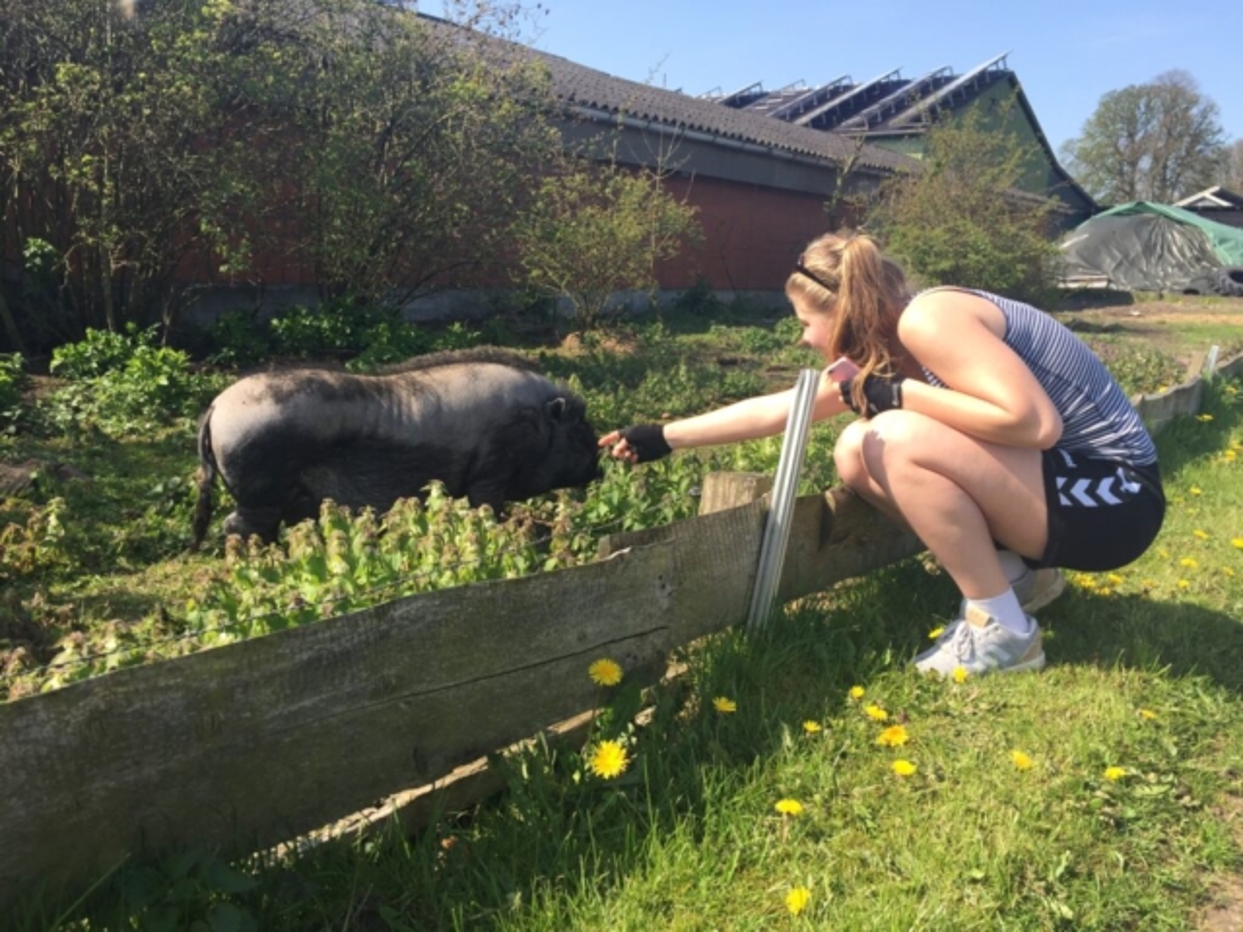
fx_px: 1041
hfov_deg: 61.7
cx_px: 622
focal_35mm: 29
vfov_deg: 48.2
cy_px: 466
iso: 32
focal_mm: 4.15
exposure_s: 1/842
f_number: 2.2
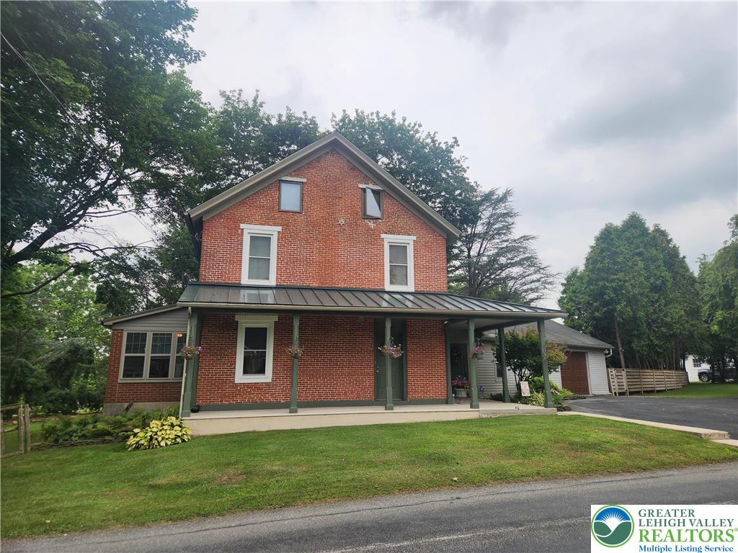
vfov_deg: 58.9
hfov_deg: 73.9
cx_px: 369
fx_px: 490
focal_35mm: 23
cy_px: 276
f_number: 1.8
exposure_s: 1/1139
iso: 20
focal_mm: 5.4
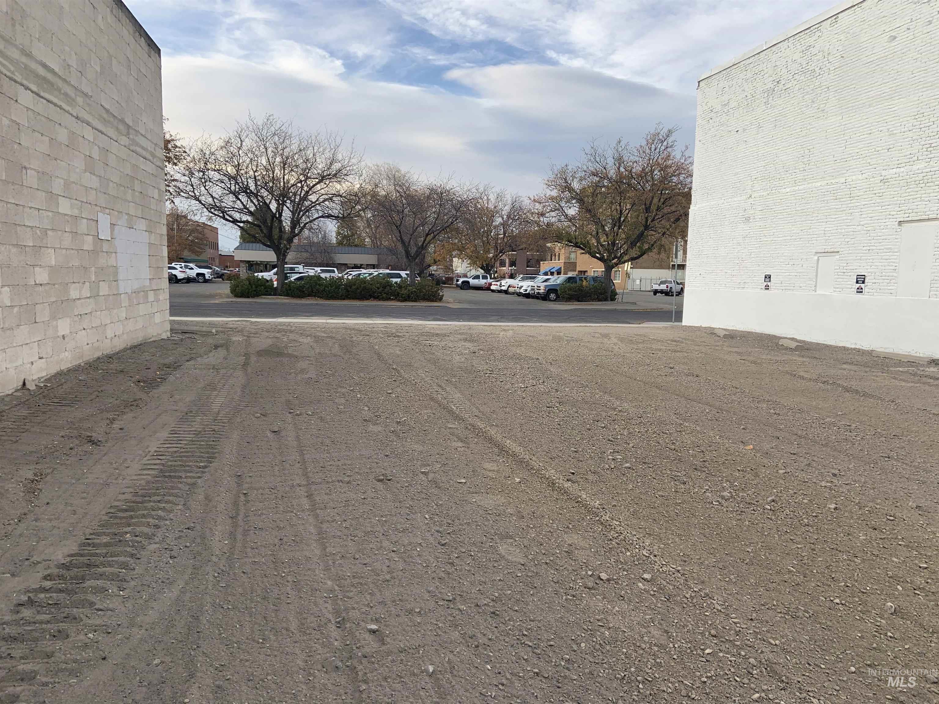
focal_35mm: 26
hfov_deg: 67.3
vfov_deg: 53.1
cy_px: 352
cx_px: 470
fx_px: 705
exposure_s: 1/467
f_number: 1.8
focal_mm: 4.25
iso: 25
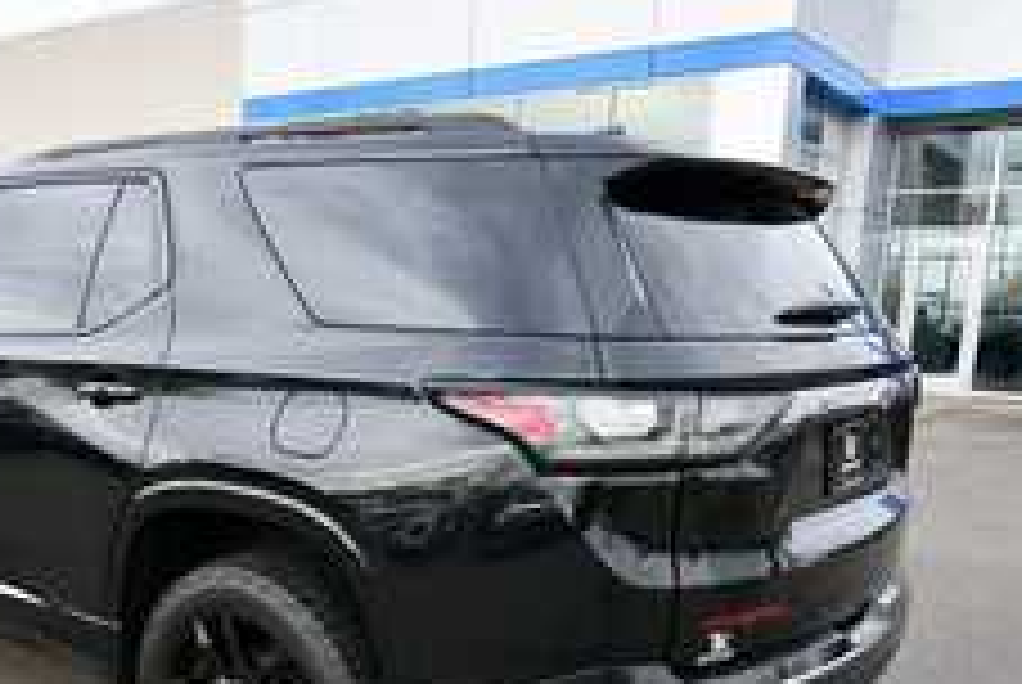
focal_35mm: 37
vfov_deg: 35.2
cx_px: 324
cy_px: 520
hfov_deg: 50.7
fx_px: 1052
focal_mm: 14
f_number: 6.3
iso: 200
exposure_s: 1/250
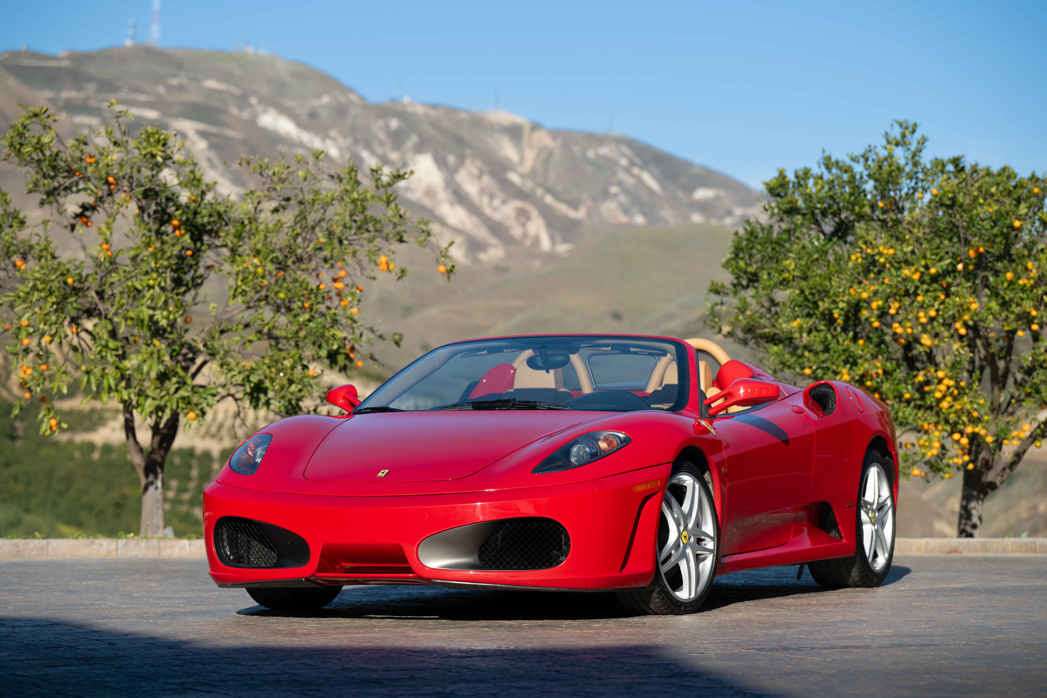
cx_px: 524
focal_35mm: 110
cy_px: 349
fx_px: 3199
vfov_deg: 12.5
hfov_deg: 18.6
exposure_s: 1/800
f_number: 4
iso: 100
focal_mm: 110
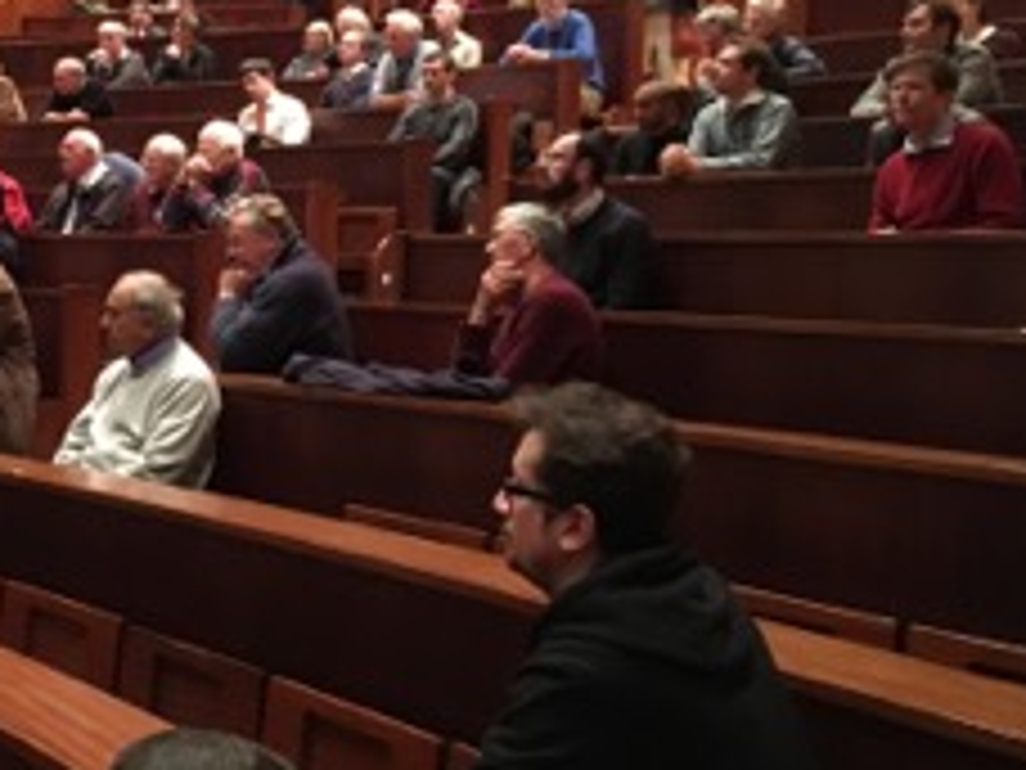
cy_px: 261
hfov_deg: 33.2
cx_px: 176
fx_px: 1660
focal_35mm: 56
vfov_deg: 26.0
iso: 400
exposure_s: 1/17
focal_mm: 4.15
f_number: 2.2
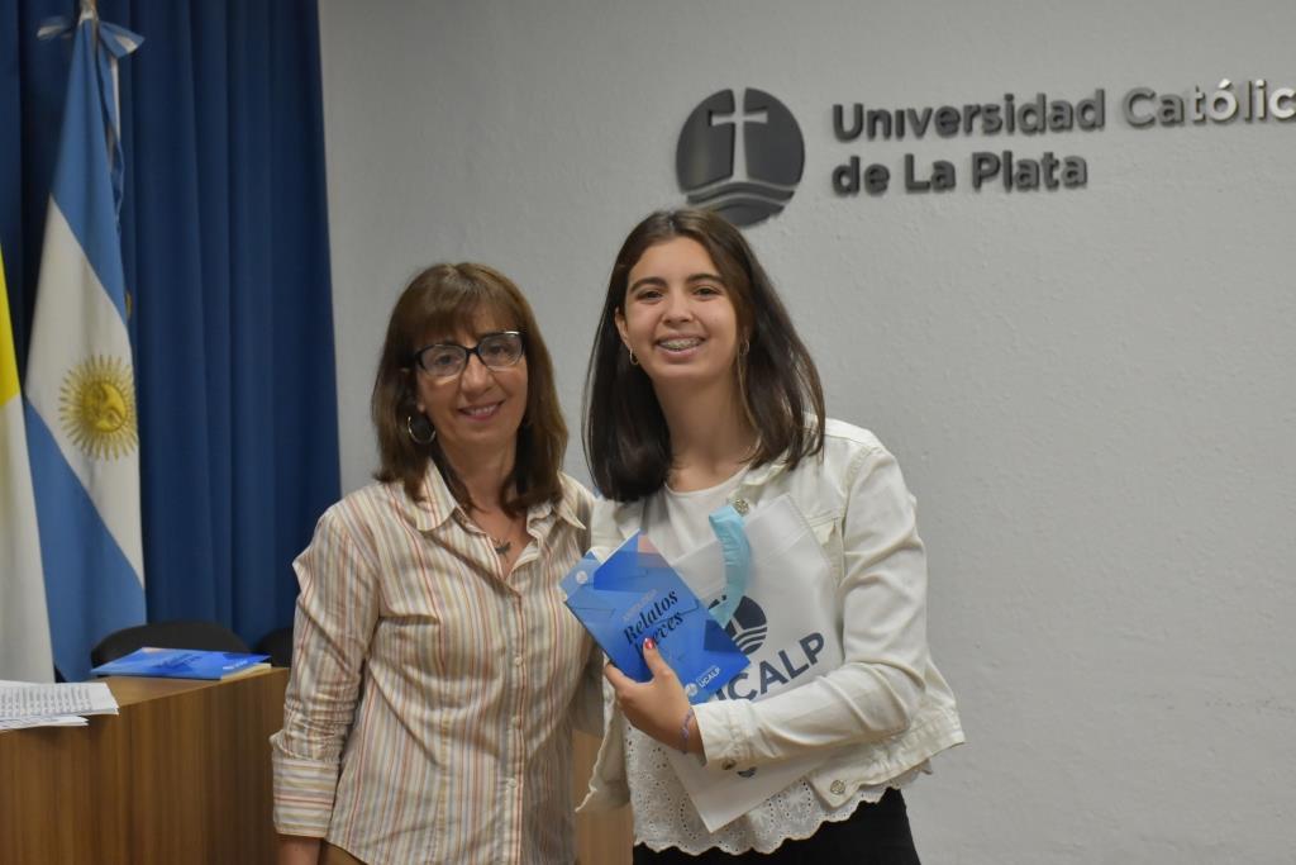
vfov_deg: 20.2
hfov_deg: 29.9
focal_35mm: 68
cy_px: 432
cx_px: 648
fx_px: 2430
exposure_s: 1/200
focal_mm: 45
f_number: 7.1
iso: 3200
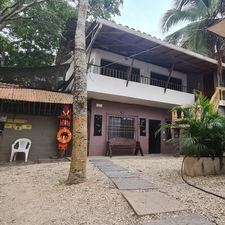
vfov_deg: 67.2
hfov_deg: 65.2
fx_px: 169
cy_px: 109
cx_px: 153
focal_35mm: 23
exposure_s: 1/120
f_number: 2.2
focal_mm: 2.2
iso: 80
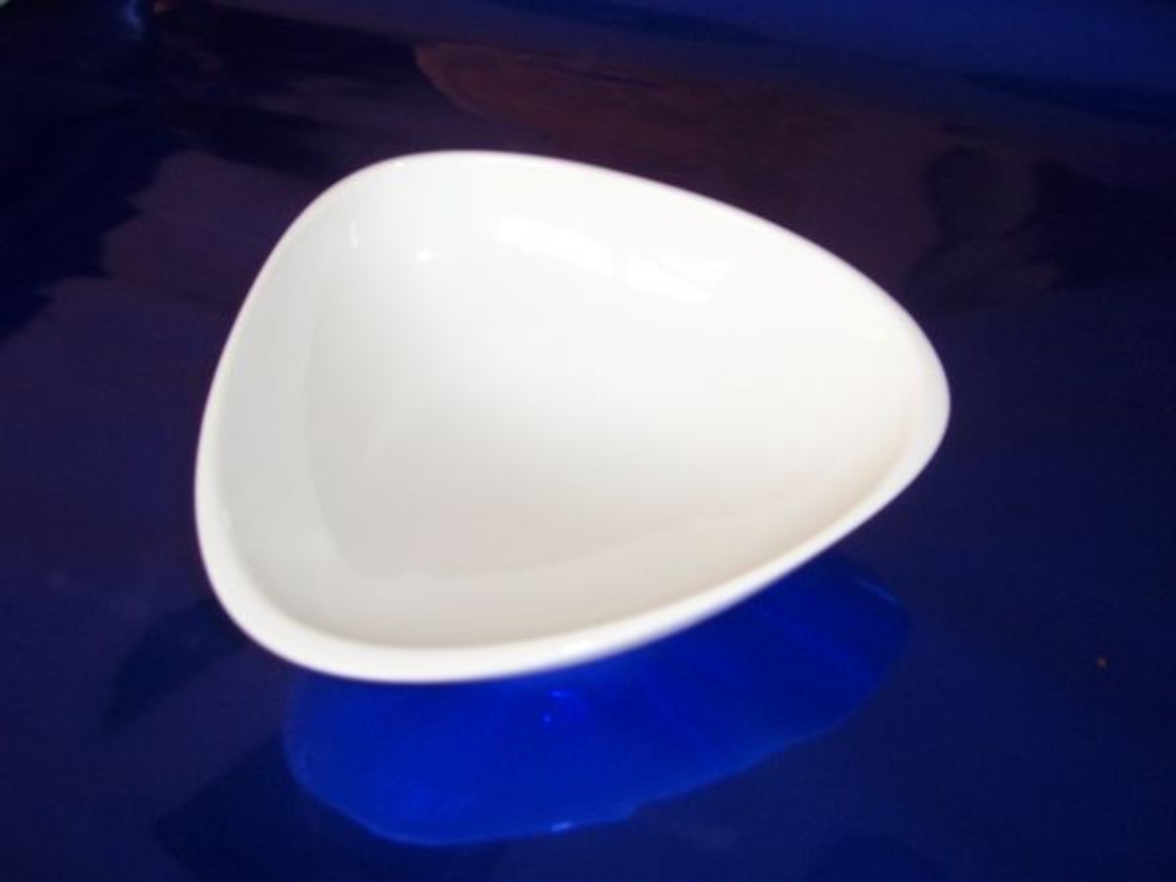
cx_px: 588
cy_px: 441
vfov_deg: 39.7
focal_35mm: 36
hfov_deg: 51.4
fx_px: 1223
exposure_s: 1/60
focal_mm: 6
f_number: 3
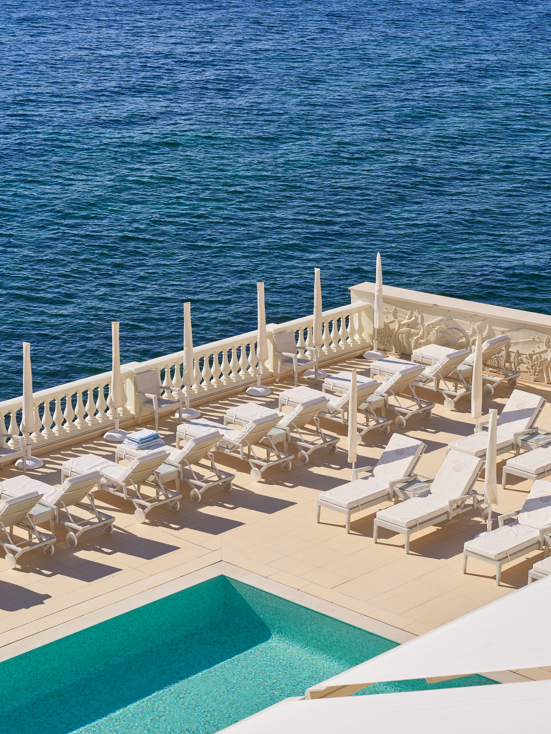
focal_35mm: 92
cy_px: 356
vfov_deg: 21.3
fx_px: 1952
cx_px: 275
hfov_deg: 16.1
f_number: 10
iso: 100
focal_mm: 85
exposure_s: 1/250
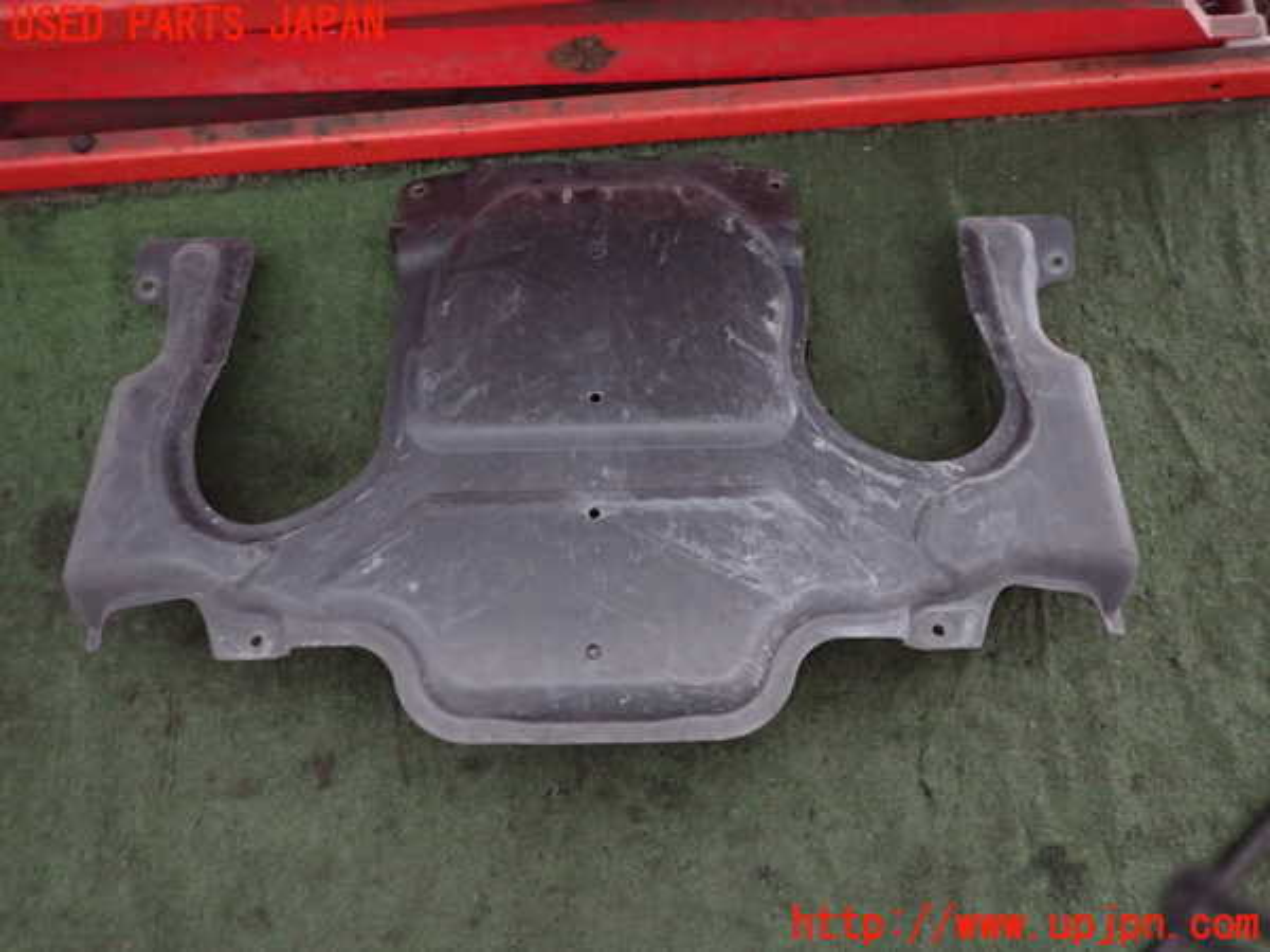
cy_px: 476
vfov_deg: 54.9
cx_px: 635
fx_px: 917
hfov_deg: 69.4
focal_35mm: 25
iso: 640
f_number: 2
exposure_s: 1/30
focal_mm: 4.5
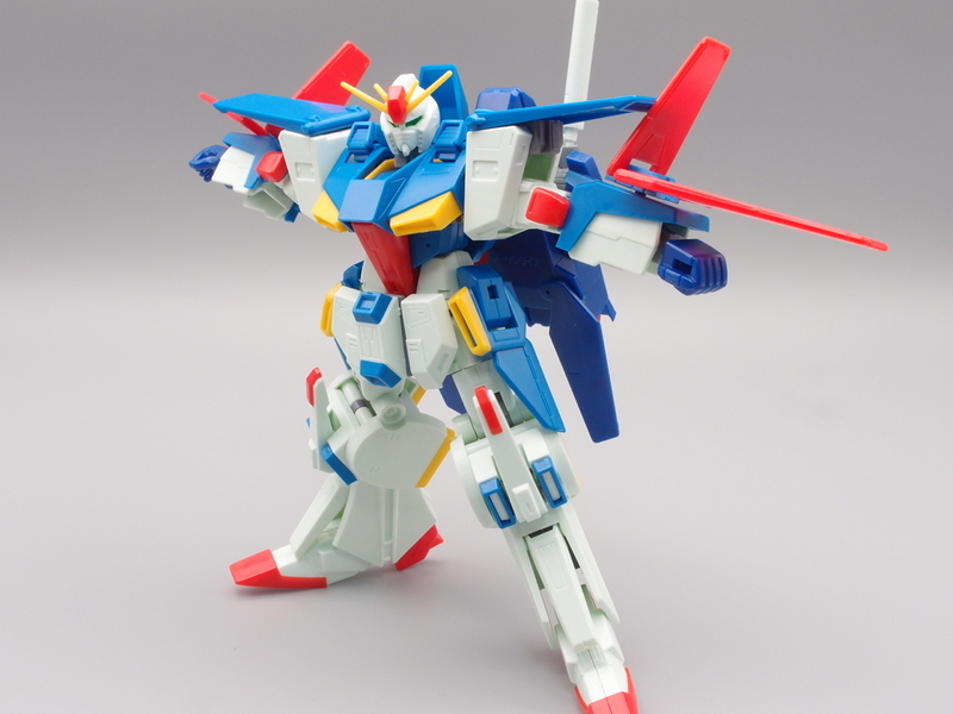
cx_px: 476
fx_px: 1266
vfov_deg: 31.5
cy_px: 357
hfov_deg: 41.2
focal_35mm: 46
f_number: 8
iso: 100
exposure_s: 1/8
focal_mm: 9.87
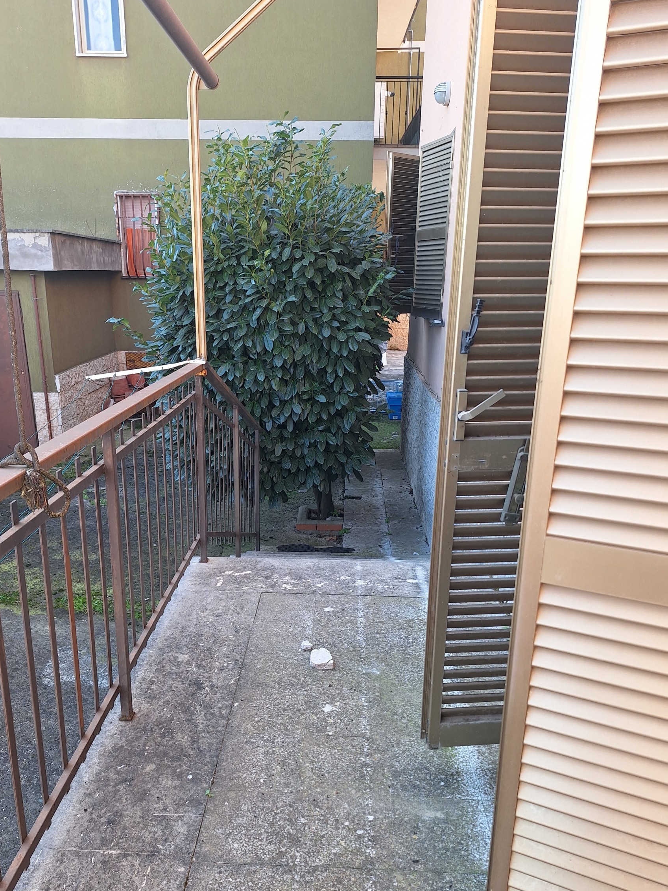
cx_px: 306
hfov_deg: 53.0
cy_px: 485
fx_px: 669
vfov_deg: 67.2
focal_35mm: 26
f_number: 1.8
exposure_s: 1/151
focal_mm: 5.54
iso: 40
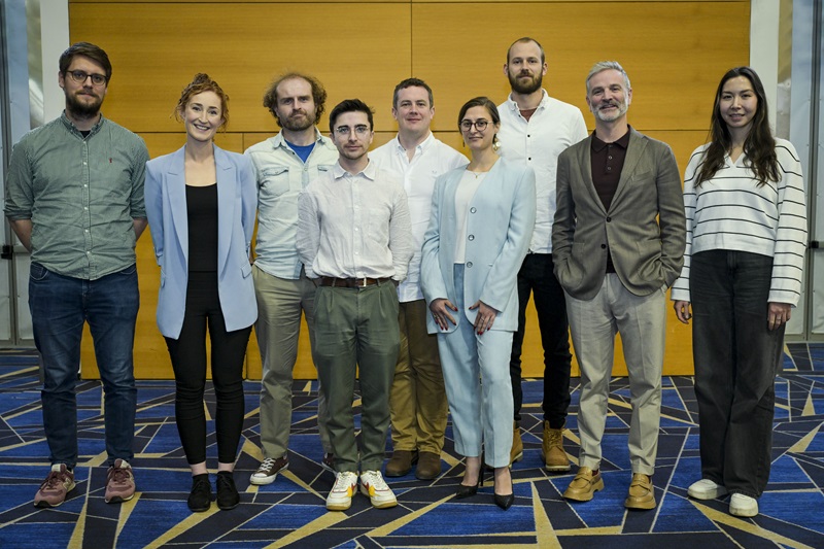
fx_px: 824
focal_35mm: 36
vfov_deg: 36.9
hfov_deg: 53.1
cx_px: 412
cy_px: 274
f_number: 3.5
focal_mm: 36
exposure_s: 1/100
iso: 1000
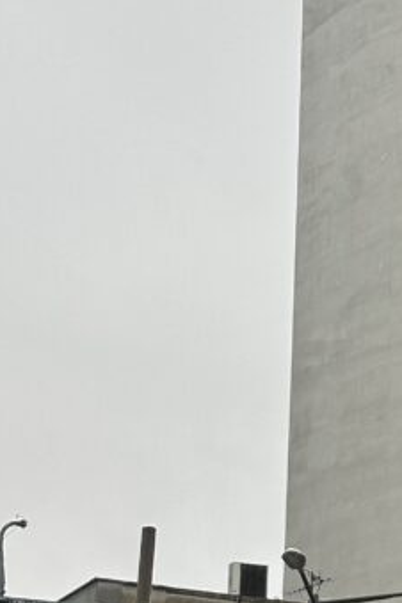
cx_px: 649
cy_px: 352
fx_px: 2529
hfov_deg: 8.8
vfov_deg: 13.6
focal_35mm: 151
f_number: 1.78
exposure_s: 1/442
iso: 64
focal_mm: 6.86
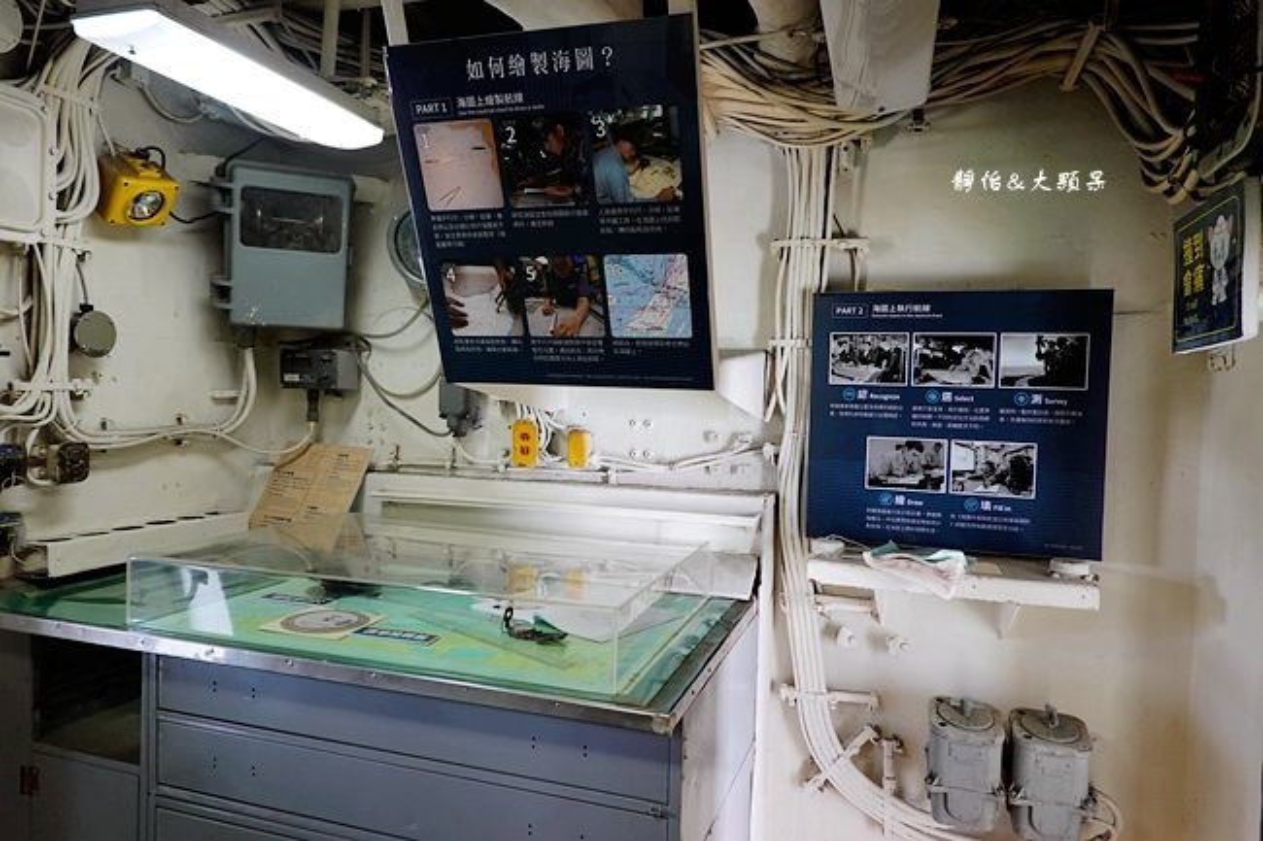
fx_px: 842
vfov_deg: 53.1
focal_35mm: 24
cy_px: 420
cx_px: 632
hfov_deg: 73.8
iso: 400
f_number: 2.8
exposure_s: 1/30
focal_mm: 9
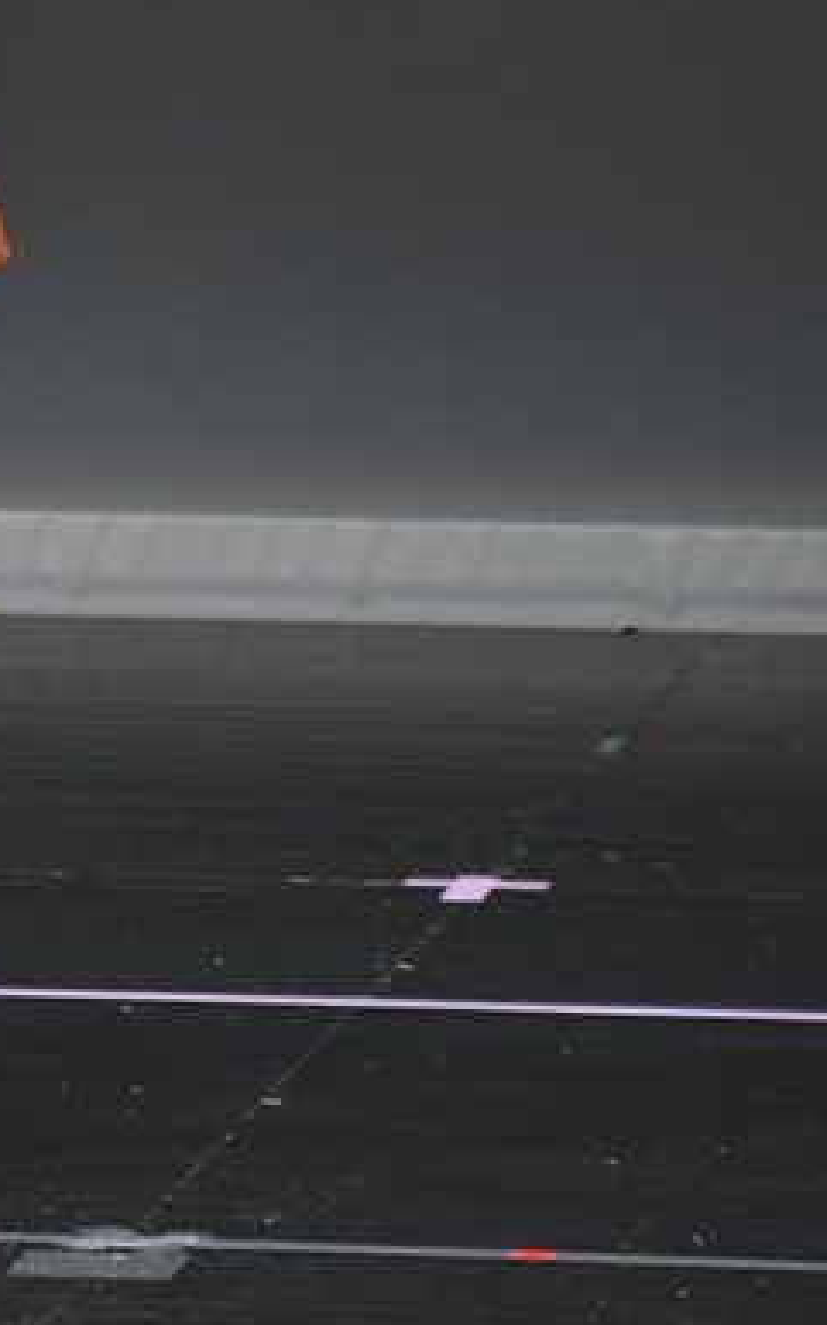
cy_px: 511
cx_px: -365
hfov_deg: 1.7
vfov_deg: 2.7
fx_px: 27716
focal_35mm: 768
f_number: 5.6
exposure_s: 1/400
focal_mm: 250
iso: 4000
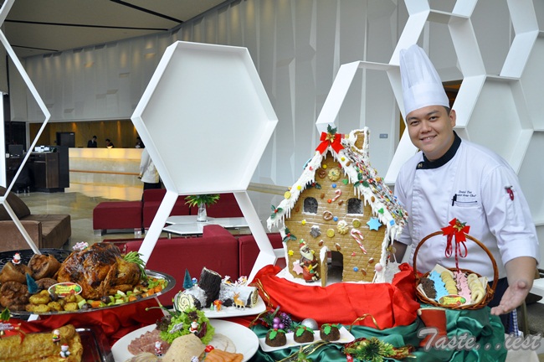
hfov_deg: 57.3
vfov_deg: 39.9
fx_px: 498
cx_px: 272
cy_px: 181
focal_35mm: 33
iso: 500
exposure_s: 1/200
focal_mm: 22
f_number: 4.5
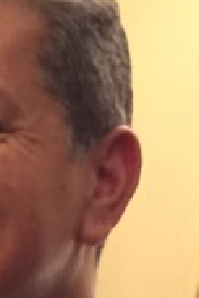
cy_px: 444
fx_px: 1390
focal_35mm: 168
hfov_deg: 7.9
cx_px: -150
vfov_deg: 11.7
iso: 640
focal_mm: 4.15
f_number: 2.2
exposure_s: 1/15
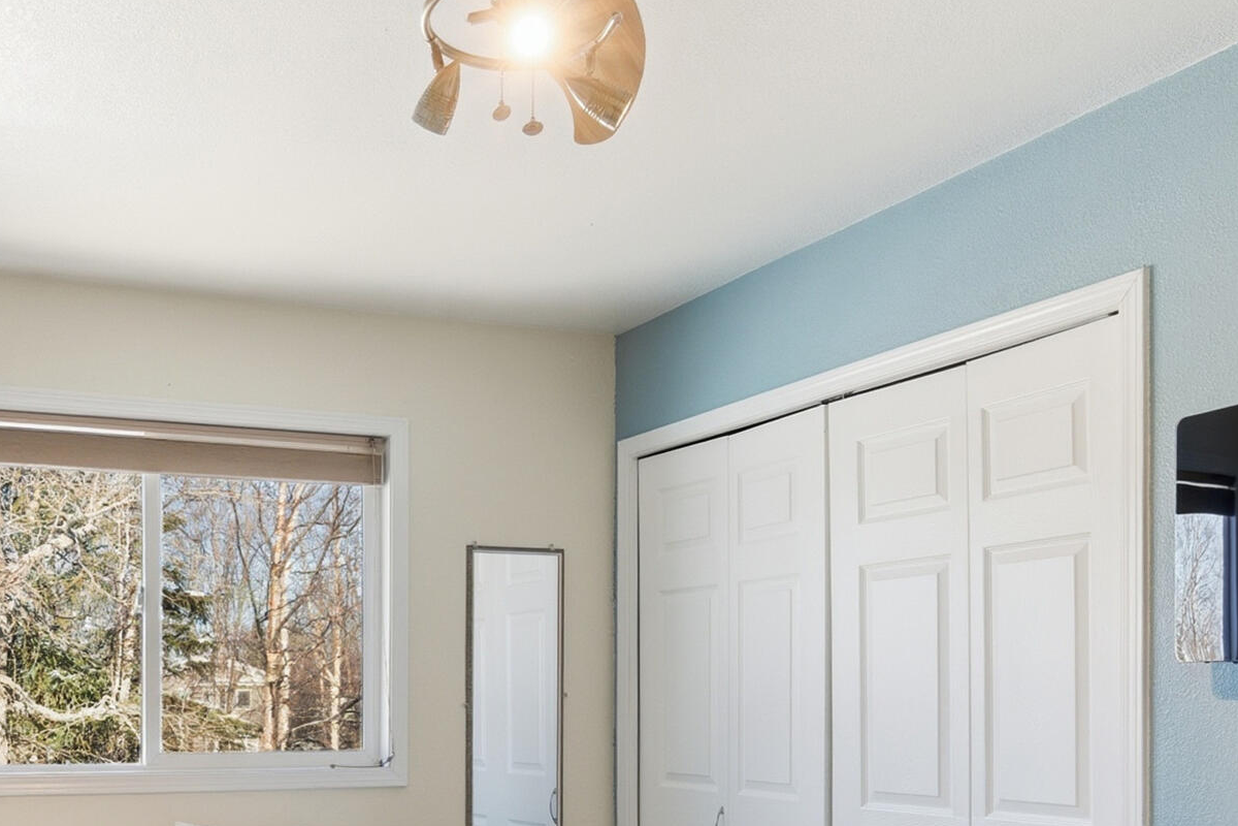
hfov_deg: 47.2
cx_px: 361
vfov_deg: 32.2
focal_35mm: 40
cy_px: 697
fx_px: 1375
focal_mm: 16
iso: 100
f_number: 8
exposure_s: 1/40
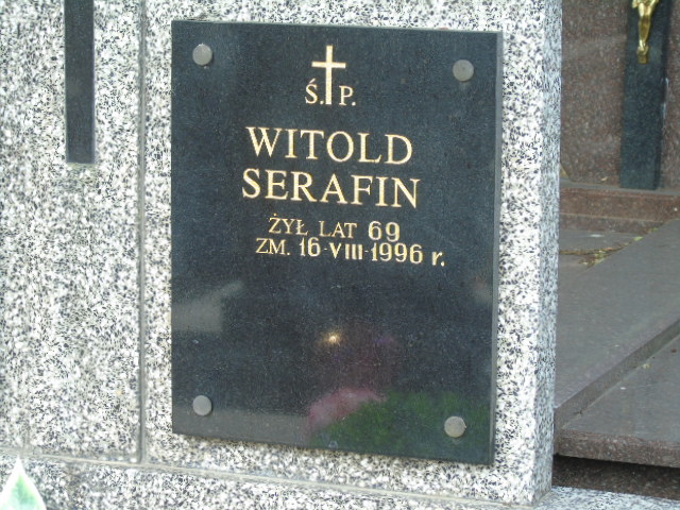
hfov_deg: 15.9
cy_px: 255
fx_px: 2436
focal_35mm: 124
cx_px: 340
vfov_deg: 12.0
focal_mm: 22
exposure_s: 1/80
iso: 80
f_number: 4.6
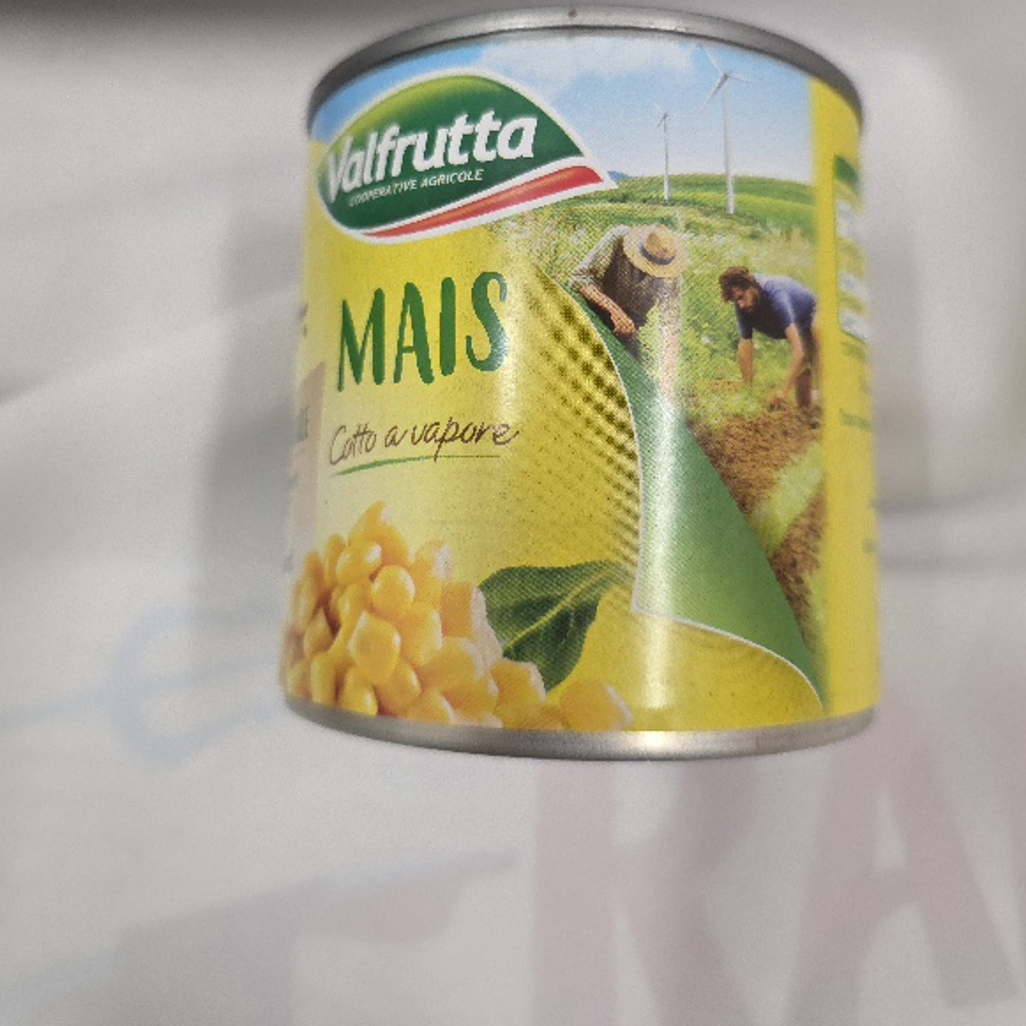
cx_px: 512
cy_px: 348
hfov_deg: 57.3
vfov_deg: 56.2
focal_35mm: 28
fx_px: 939
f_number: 1.7
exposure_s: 1/101
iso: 400
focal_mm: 6.3
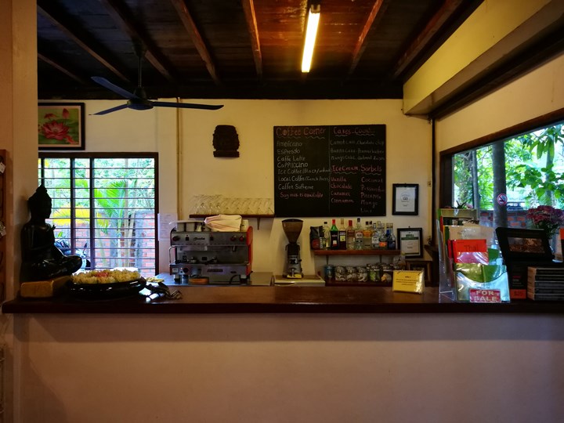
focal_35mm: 27
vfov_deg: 51.4
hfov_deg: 65.3
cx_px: 282
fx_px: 440
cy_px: 212
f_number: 2.2
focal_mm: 4.5
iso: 320
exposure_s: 1/25
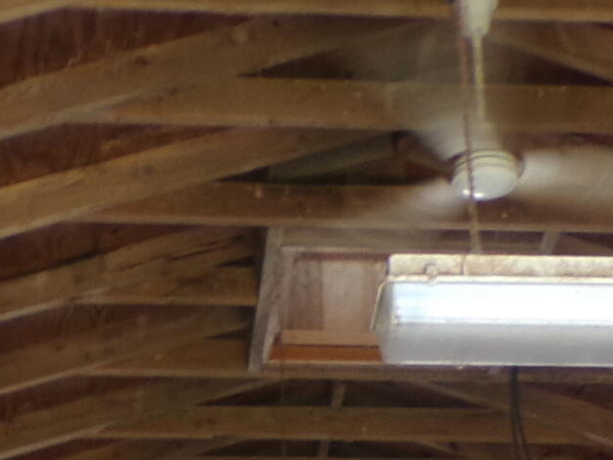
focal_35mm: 114
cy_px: 778
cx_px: 263
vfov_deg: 12.1
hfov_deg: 17.3
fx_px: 2019
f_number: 3
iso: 109
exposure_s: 1/60
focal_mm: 4.3
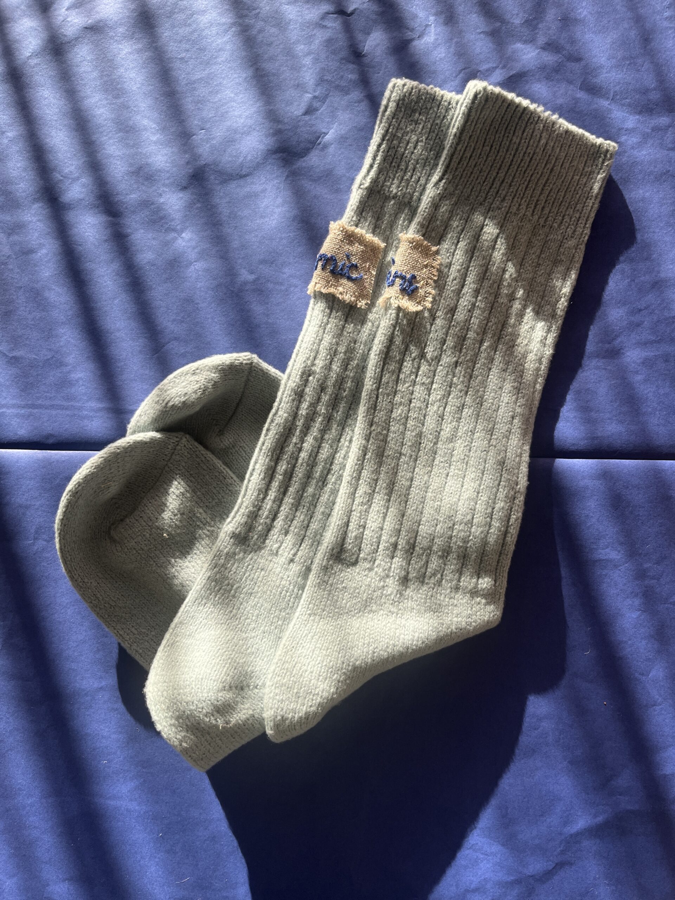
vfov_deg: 67.3
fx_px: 676
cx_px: 338
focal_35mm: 26
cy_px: 450
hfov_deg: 53.1
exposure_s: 1/639
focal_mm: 5.1
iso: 50
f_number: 1.6
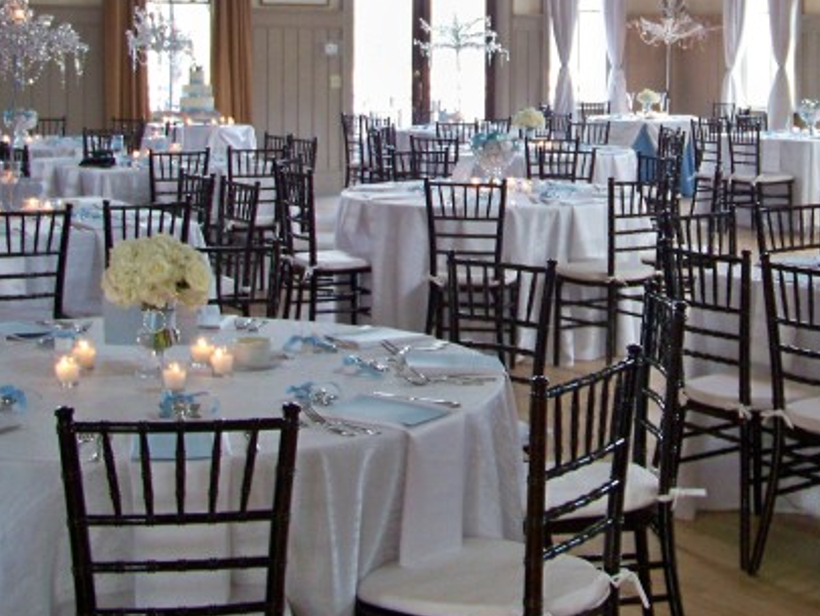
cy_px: 71
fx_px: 1541
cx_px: 576
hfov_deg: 29.5
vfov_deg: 22.1
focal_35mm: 65
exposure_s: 1/30
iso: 160
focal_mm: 5.85
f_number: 2.8
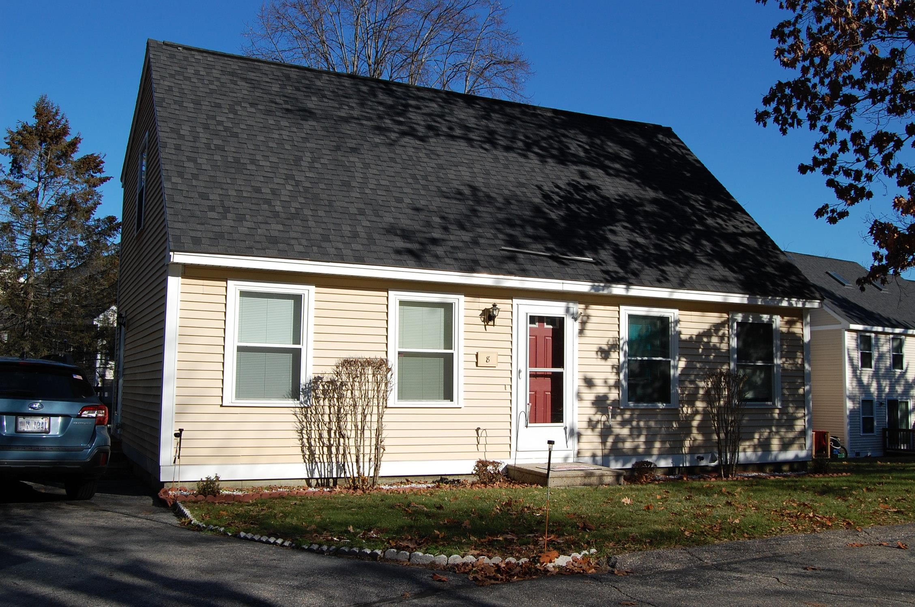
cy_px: 304
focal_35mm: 34
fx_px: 875
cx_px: 458
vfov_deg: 38.2
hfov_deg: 55.2
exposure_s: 1/400
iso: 200
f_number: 10
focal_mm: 23
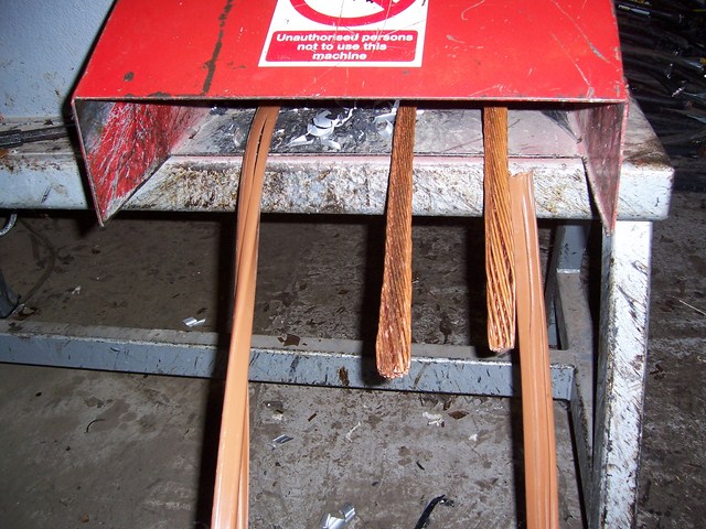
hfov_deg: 51.4
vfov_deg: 39.7
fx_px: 734
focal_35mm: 36
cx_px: 353
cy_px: 264
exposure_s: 1/60
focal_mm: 6
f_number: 3
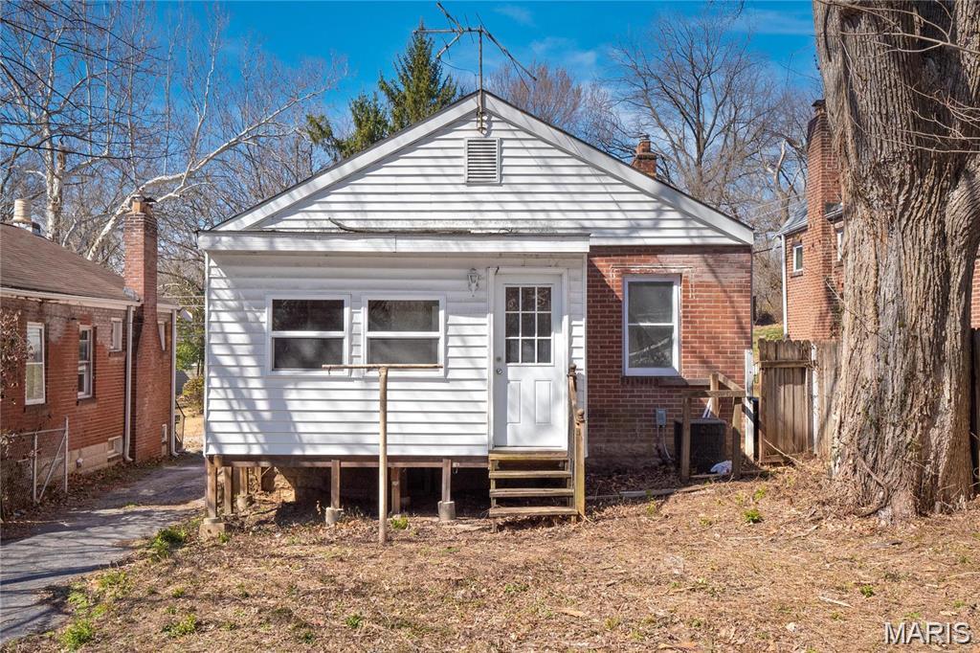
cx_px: 490
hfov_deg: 53.1
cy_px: 326
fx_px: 980
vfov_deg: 36.8
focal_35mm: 36
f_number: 9
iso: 400
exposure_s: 1/640
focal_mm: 18
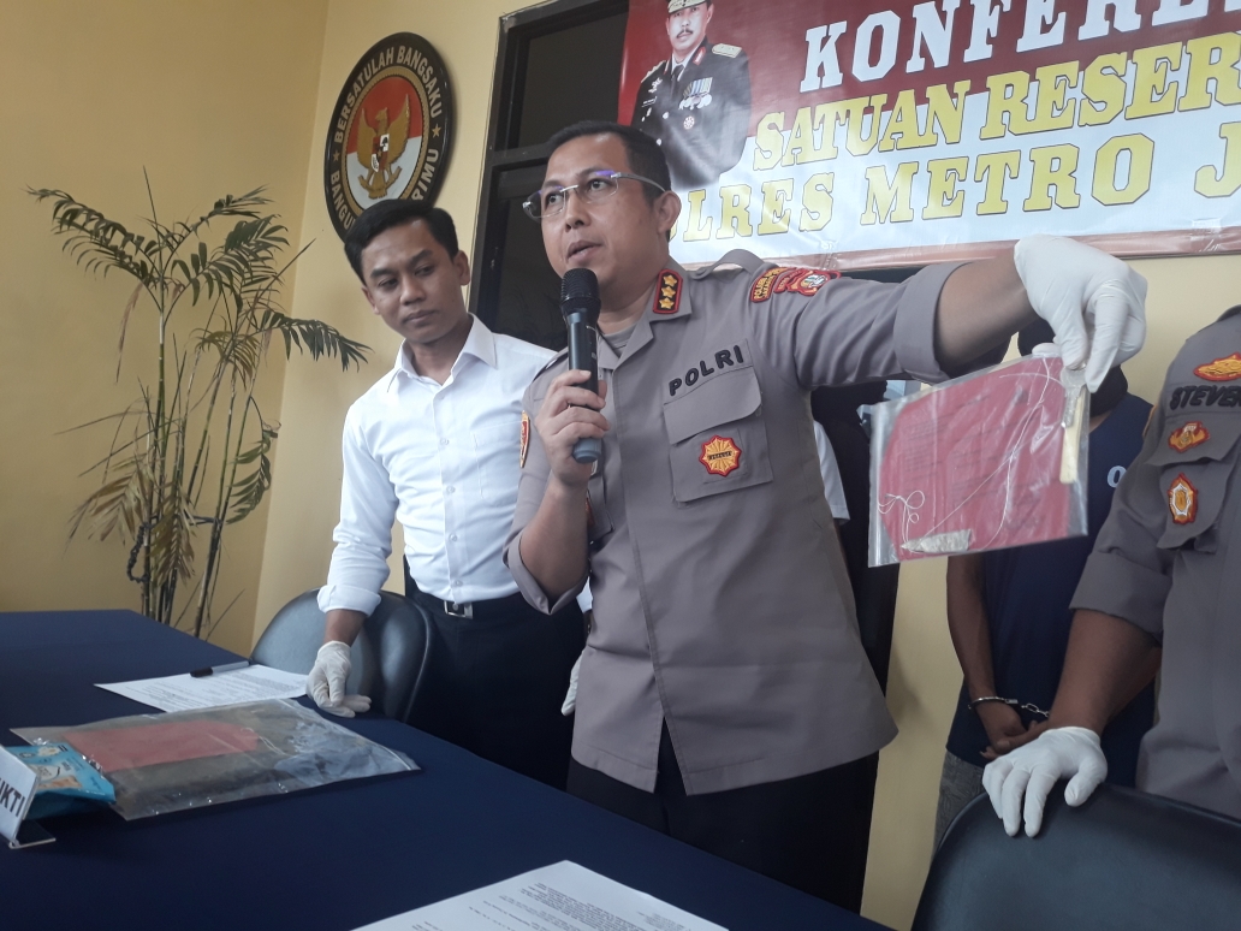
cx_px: 620
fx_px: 968
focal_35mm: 27
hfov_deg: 65.3
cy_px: 466
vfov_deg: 51.4
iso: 50
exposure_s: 1/33
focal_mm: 3.71
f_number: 1.7
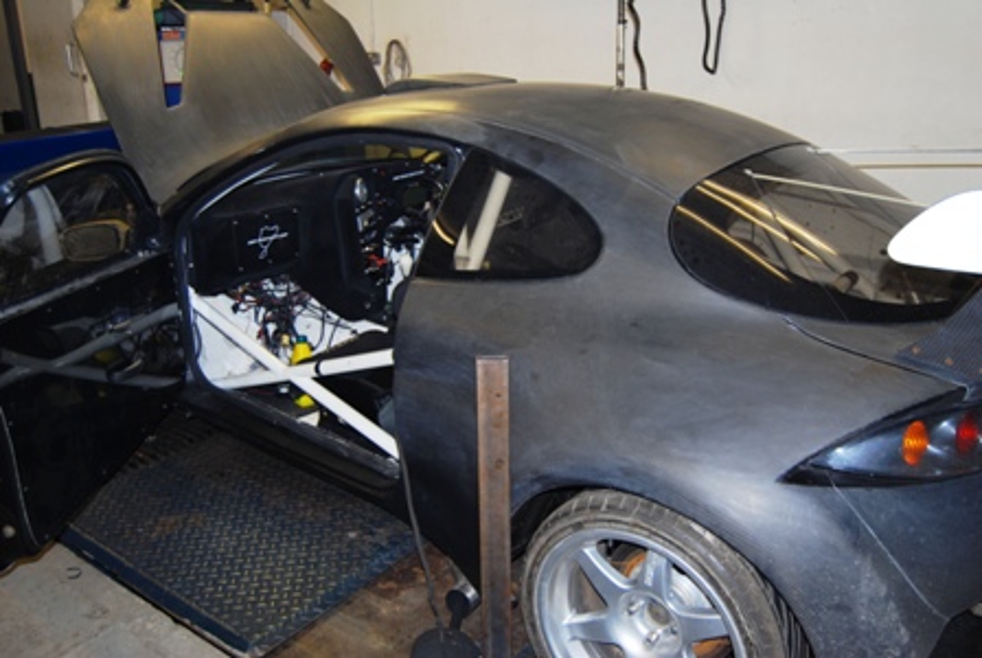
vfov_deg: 43.7
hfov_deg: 61.9
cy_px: 329
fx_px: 819
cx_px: 491
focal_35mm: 30
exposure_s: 1/60
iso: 200
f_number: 3.8
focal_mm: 20
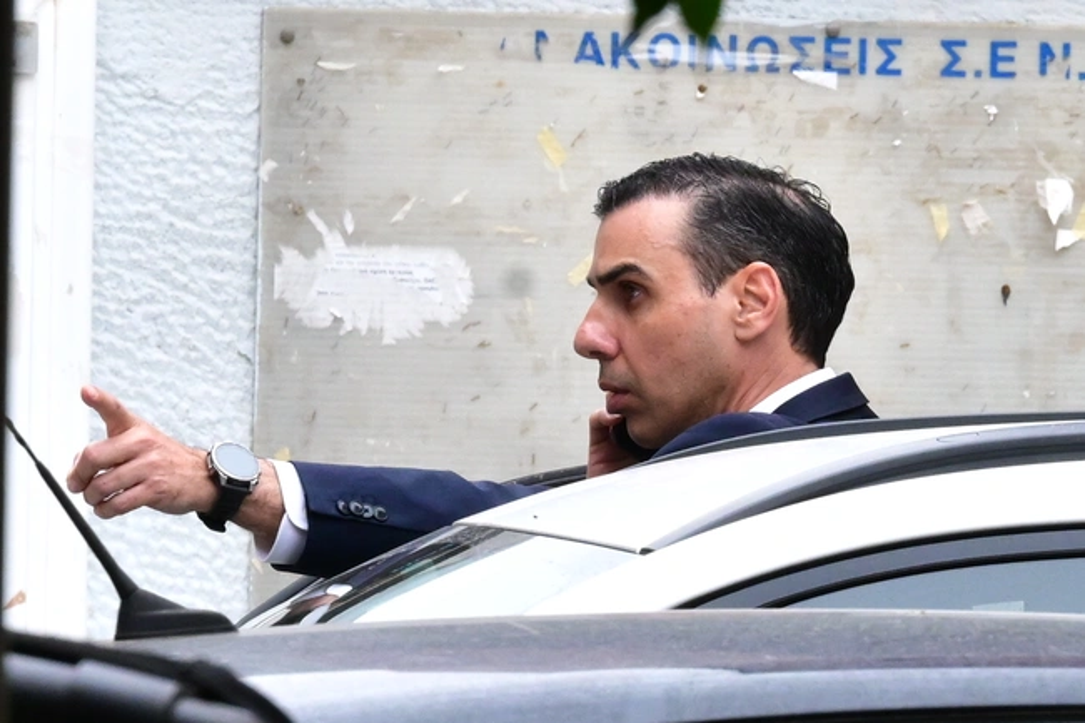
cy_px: 362
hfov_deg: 6.9
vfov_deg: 4.6
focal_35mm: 300
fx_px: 9039
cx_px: 542
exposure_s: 1/640
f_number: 11
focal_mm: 200
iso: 2500
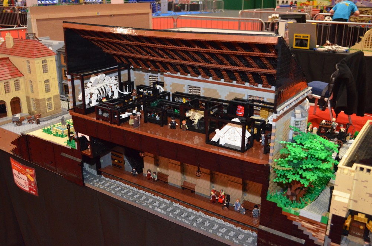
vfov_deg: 36.7
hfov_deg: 53.2
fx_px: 371
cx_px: 186
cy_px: 123
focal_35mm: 36
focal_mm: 24
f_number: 4
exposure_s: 1/60
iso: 3200
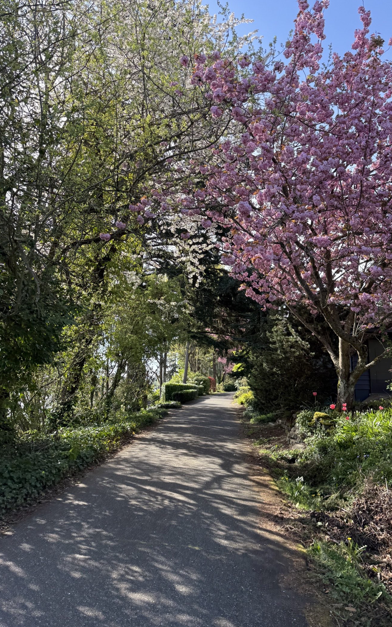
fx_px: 445
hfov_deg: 47.5
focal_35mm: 26
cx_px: 214
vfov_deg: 70.4
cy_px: 313
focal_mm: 6.76
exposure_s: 1/735
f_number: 1.78
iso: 100
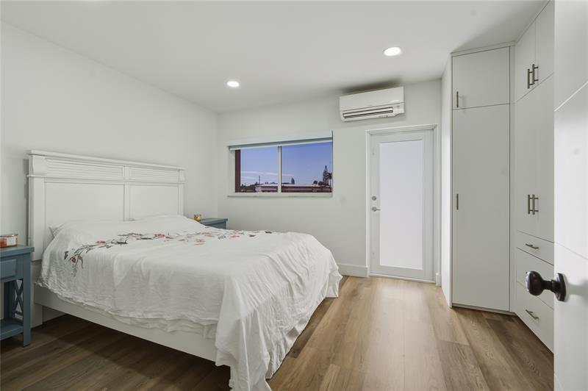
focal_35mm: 15
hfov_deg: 100.4
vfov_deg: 77.2
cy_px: 196
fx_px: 245
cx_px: 294
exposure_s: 1/200
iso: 200
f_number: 8
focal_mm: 15
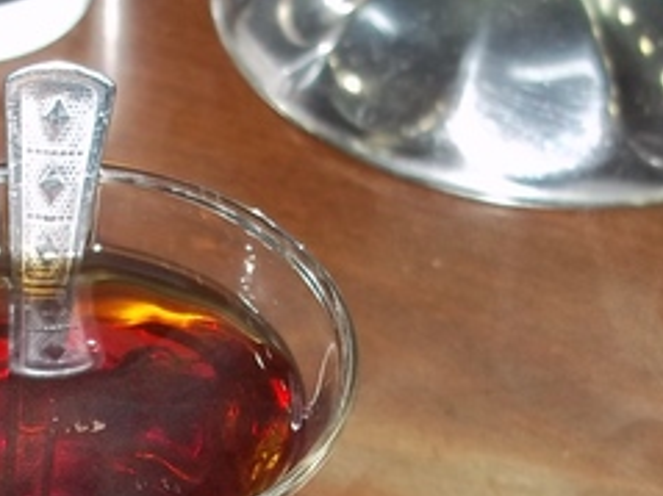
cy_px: 538
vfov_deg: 13.9
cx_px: 172
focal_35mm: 104
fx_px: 1991
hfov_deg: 18.8
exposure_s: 1/30
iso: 80
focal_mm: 6.5
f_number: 3.1
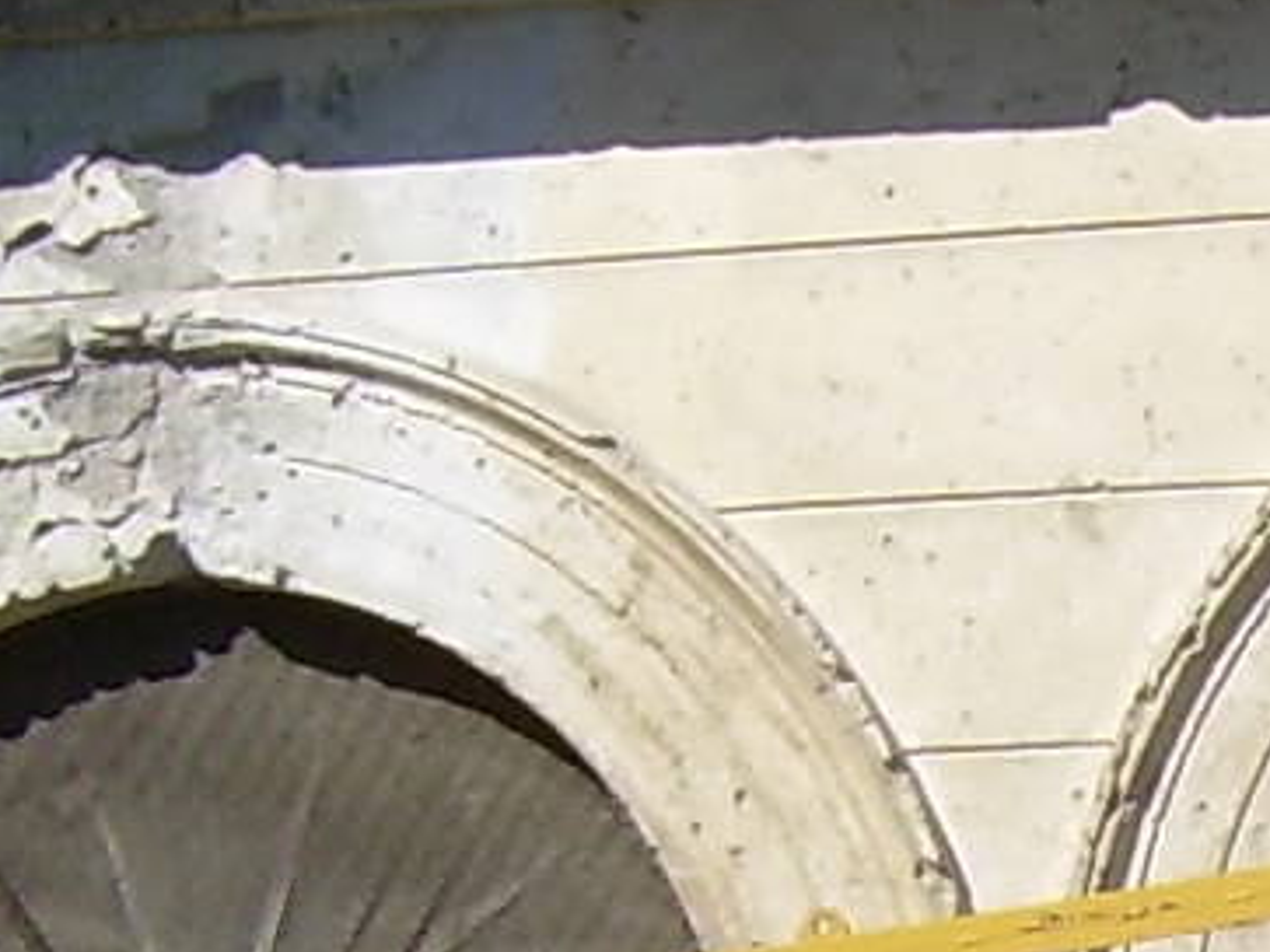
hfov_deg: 8.0
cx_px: 2404
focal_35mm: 238
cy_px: 1144
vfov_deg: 6.2
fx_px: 8729
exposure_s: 1/458
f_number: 4.6
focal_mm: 6.3
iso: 50
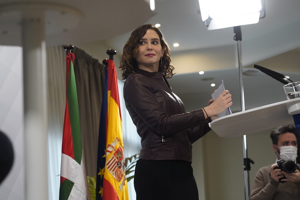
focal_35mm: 103
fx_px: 859
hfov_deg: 19.8
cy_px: 100
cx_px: 150
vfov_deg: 13.3
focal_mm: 103
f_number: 5
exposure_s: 1/400
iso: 3200
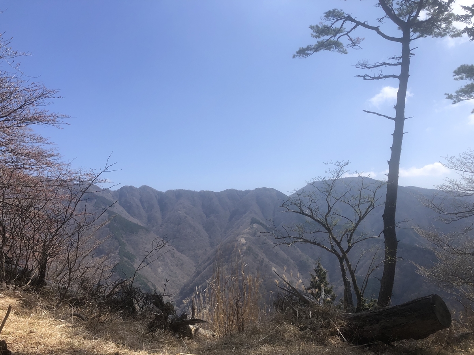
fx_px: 383
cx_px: 237
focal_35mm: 28
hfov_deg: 63.4
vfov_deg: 49.7
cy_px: 178
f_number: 1.8
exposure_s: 1/2667
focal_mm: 3.99
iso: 20
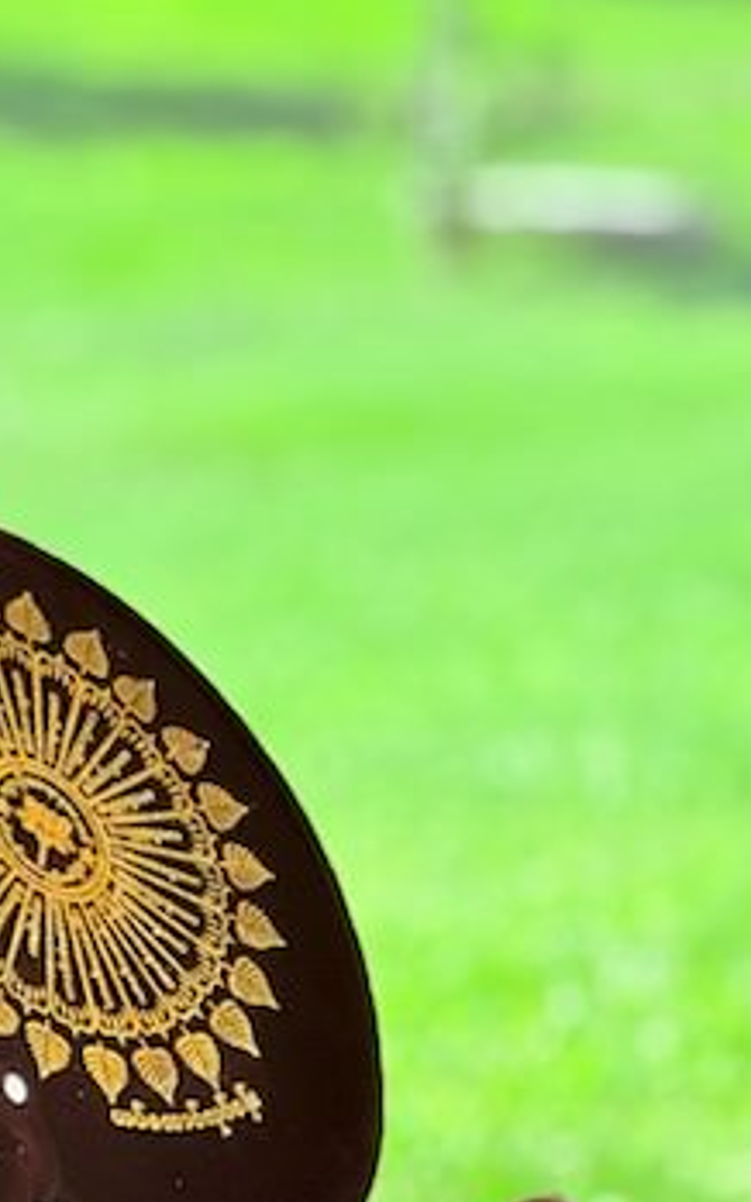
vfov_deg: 9.0
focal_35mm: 233
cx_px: -248
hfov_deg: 5.6
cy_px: 510
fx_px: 7633
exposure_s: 1/421
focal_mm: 15.66
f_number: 2.8
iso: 64
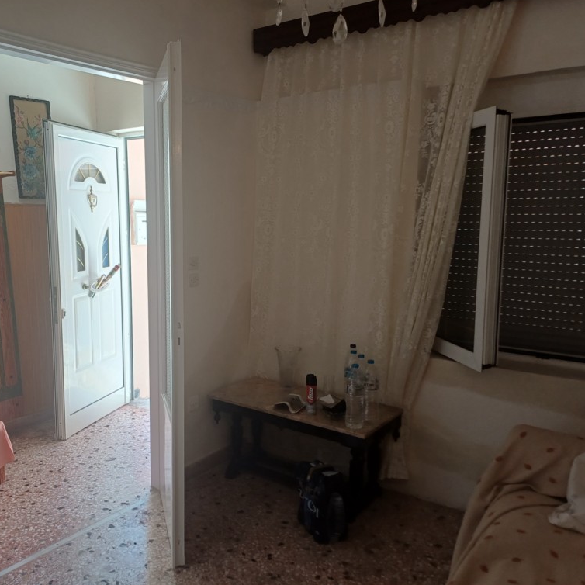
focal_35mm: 30
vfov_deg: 54.0
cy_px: 289
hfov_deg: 53.7
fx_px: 574
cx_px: 238
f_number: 1.8
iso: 64
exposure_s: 1/50
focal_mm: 4.65
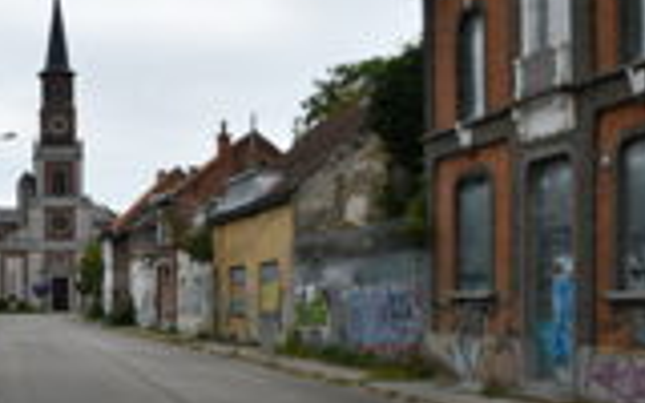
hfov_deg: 31.9
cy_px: 312
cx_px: 69
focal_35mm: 61
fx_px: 1072
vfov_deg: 21.1
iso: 100
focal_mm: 16
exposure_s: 1/1000
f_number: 3.5
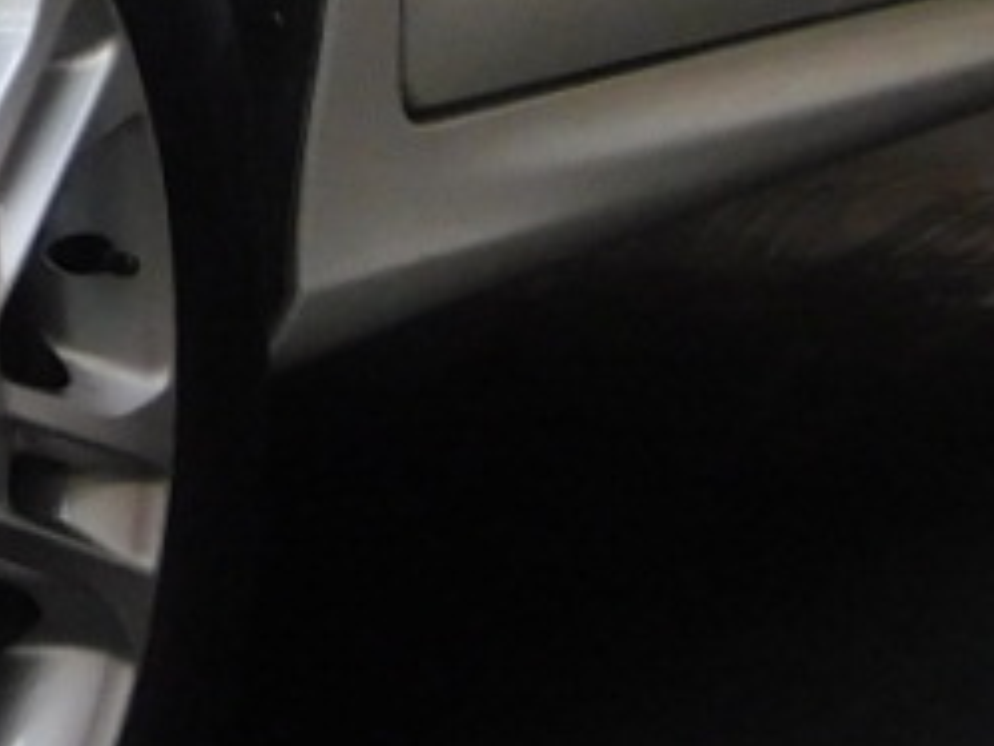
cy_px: -547
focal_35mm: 154
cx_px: -1178
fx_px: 4424
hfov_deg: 11.2
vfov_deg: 9.2
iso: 200
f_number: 3
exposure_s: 1/30
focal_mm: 4.1
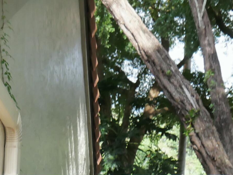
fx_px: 626
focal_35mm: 93
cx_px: -119
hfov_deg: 18.6
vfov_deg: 14.8
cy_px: 261
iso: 200
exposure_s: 1/320
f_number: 5.6
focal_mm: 14
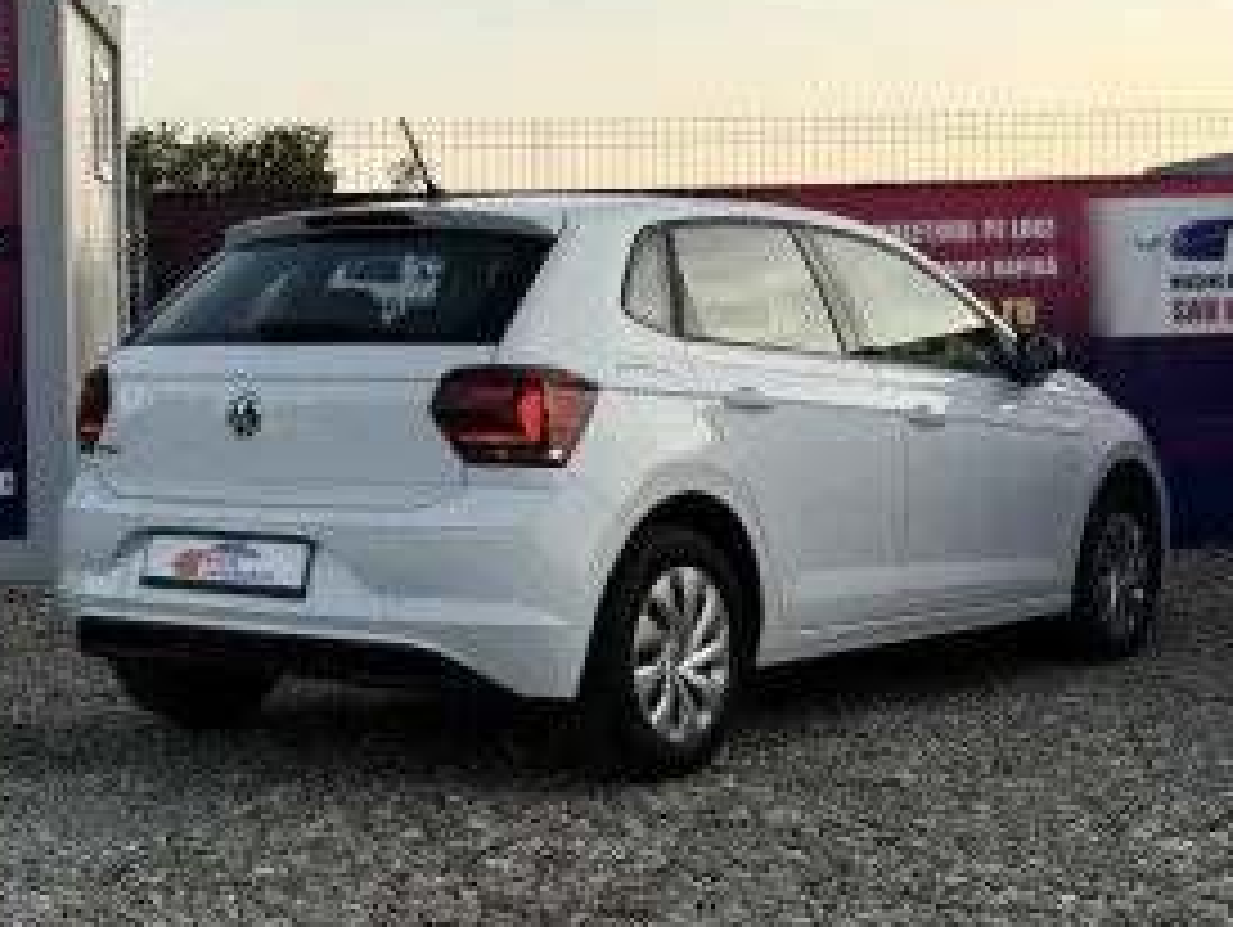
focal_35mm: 63
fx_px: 2246
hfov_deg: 30.7
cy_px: 472
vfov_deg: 23.3
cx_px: 603
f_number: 1.78
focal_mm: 6.76
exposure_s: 1/895
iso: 80
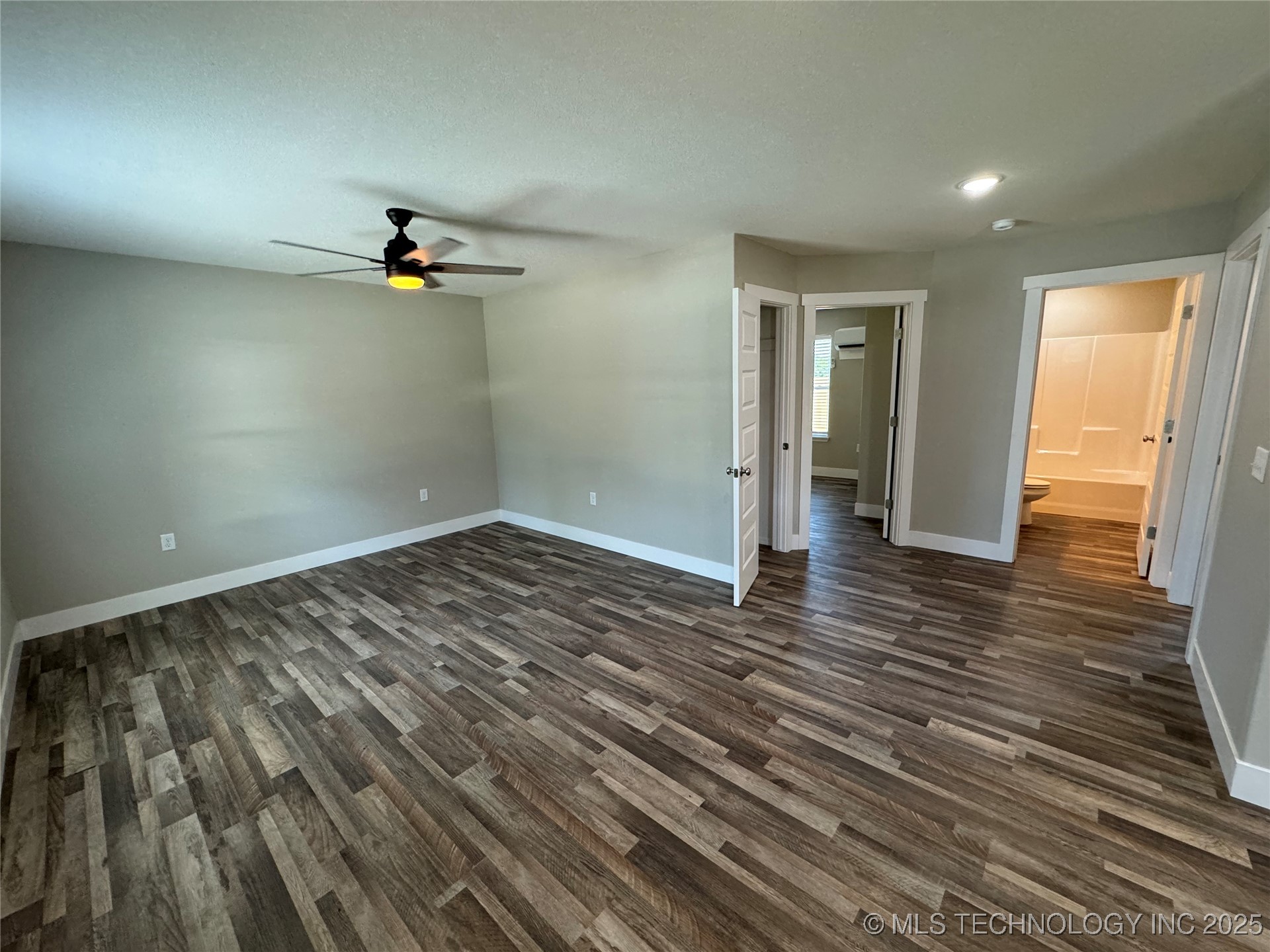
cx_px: 635
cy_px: 476
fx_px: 514
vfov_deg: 85.7
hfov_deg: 102.1
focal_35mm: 14
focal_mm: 2.22
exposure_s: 1/120
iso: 320
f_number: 2.2
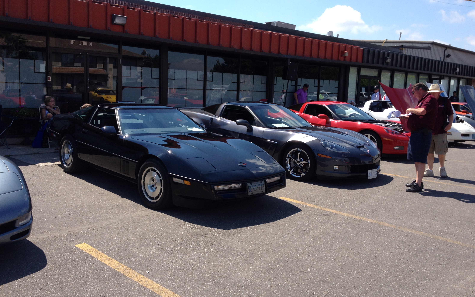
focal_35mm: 38
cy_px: 152
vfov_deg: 33.6
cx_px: 242
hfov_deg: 51.5
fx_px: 492
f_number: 2.4
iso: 50
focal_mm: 4.28
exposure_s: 1/1227
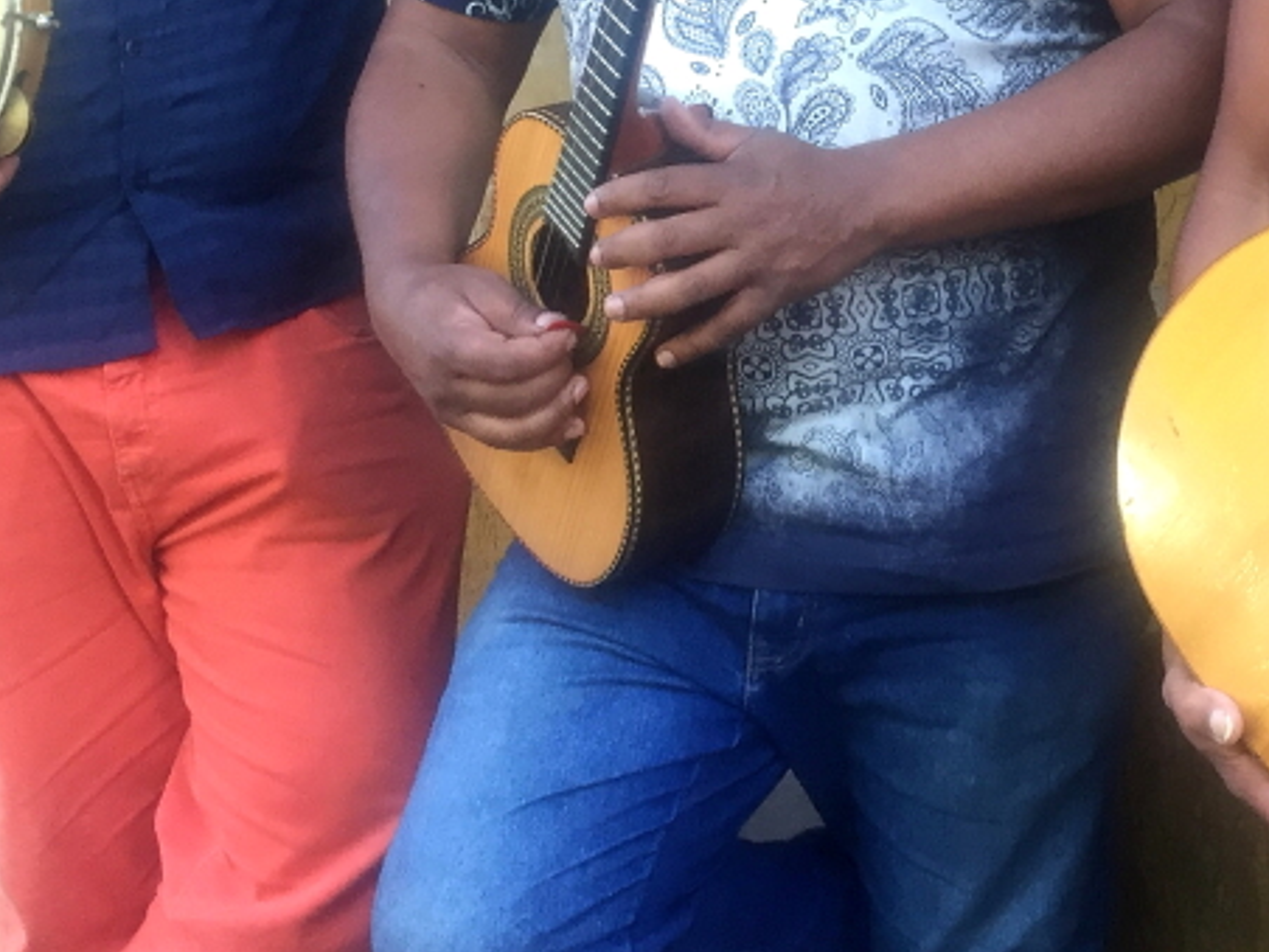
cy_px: -25
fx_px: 2823
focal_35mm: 77
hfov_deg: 24.6
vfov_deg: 18.6
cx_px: 1134
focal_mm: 4.15
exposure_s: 1/30
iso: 32
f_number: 2.2
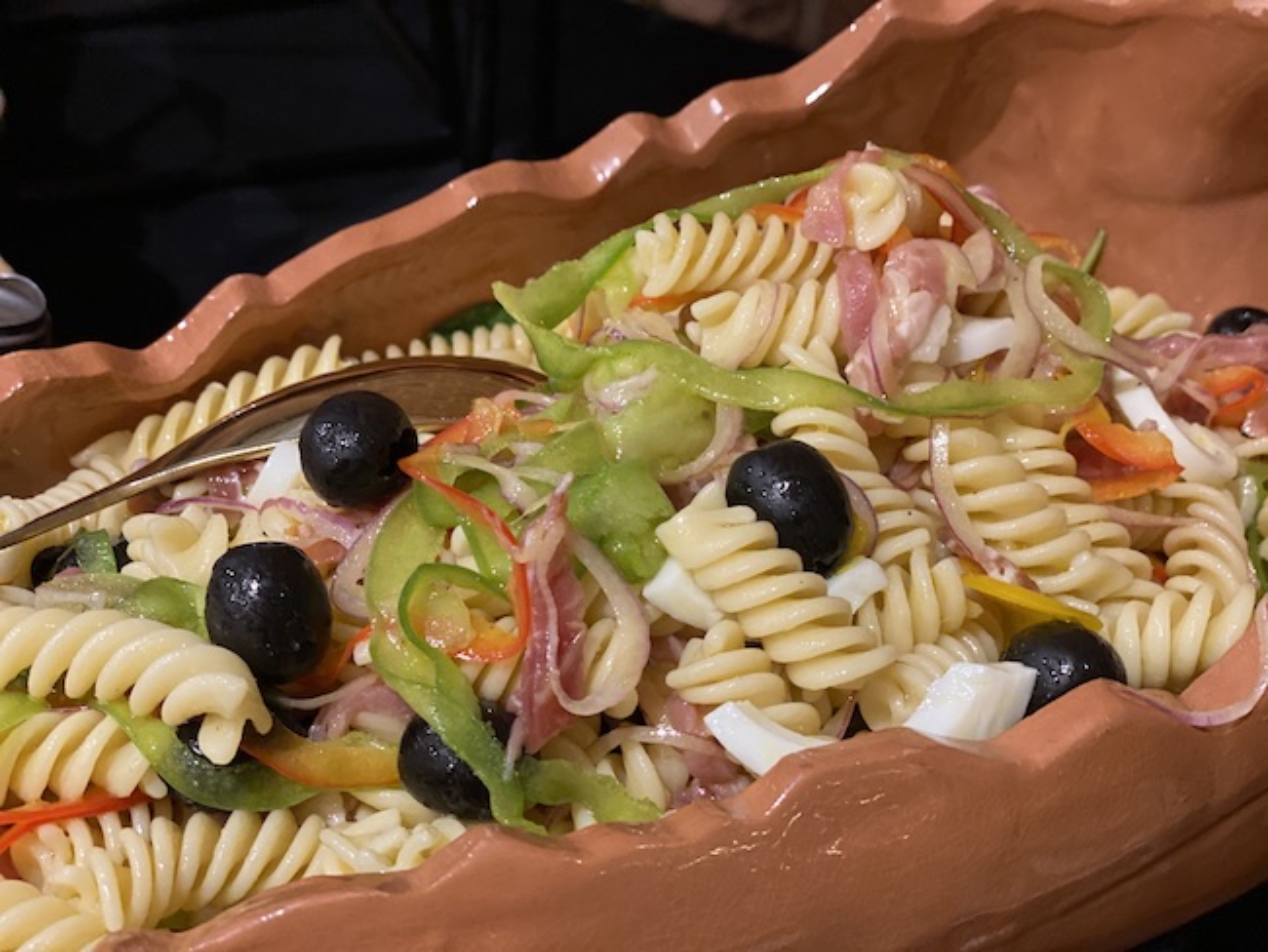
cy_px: 476
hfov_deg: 36.8
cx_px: 634
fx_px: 1905
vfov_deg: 28.1
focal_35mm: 52
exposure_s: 1/33
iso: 320
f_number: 2
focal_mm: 6
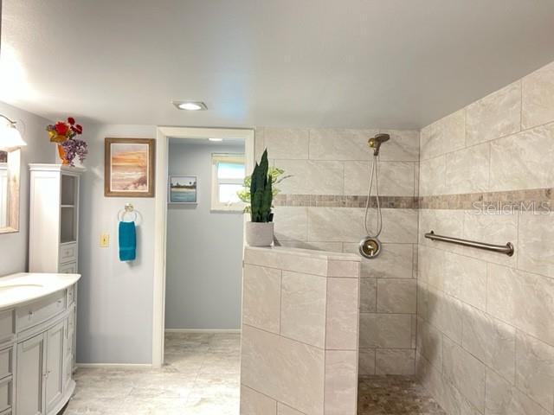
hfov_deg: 67.3
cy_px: 208
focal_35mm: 26
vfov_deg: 53.1
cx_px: 277
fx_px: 416
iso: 500
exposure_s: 1/40
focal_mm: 5.7
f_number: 1.5
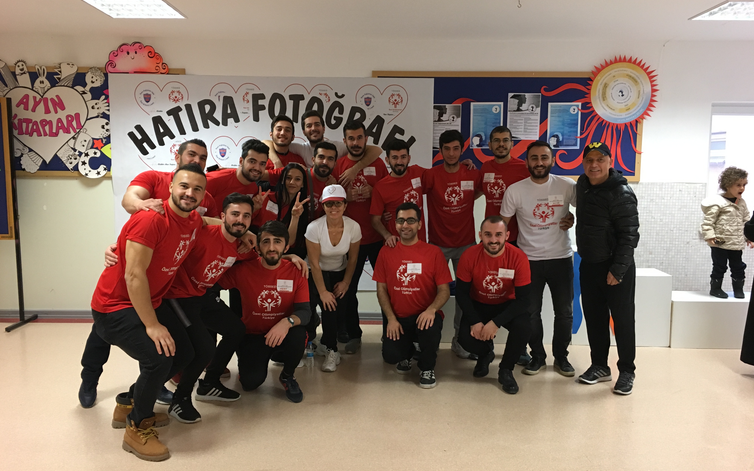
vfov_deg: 40.6
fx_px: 637
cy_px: 233
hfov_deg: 61.2
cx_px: 377
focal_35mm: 31
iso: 160
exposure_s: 1/33
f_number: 2.2
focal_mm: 4.15
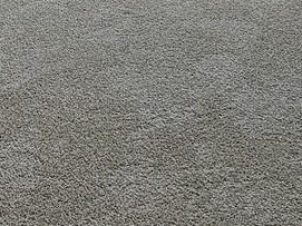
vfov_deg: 10.8
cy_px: -18
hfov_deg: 14.5
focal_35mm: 136
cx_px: 77
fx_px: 1186
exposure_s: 1/207
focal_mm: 5.4
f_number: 1.8
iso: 64
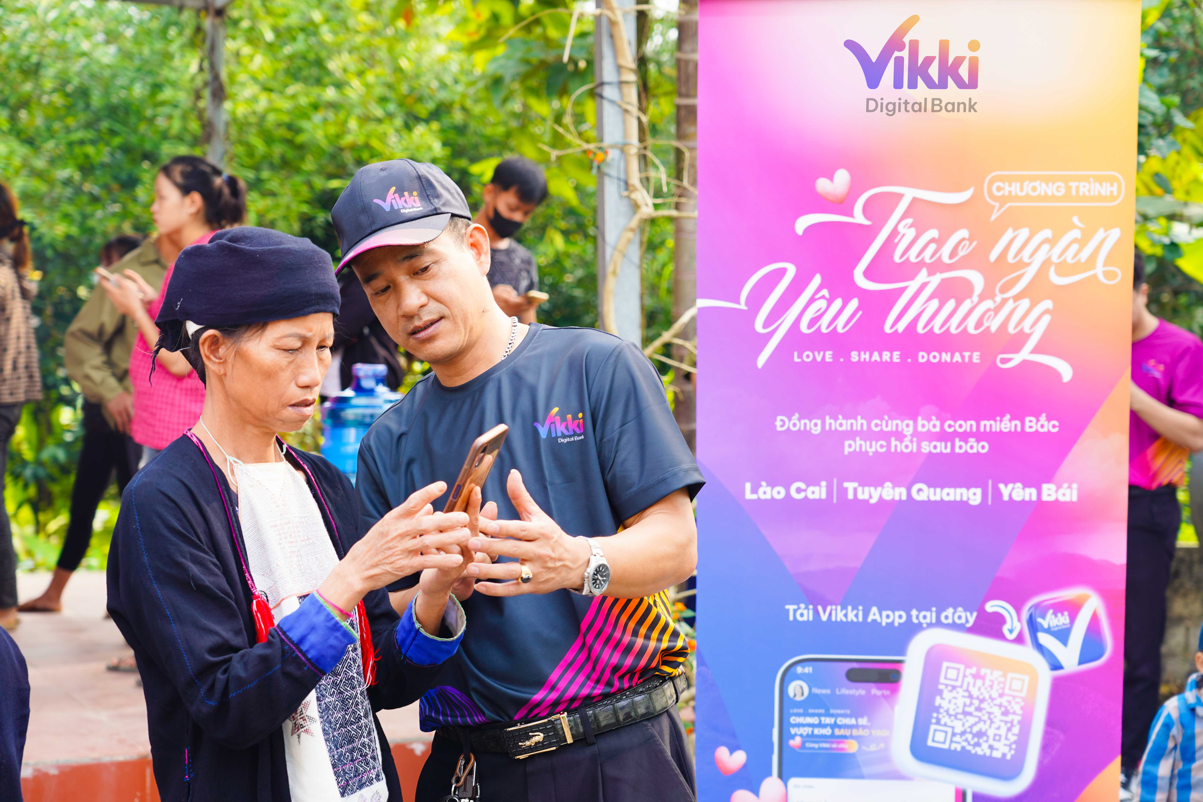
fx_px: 2205
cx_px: 602
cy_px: 401
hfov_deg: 30.5
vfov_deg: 20.6
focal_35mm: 66
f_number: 5
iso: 100
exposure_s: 1/125
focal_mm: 66
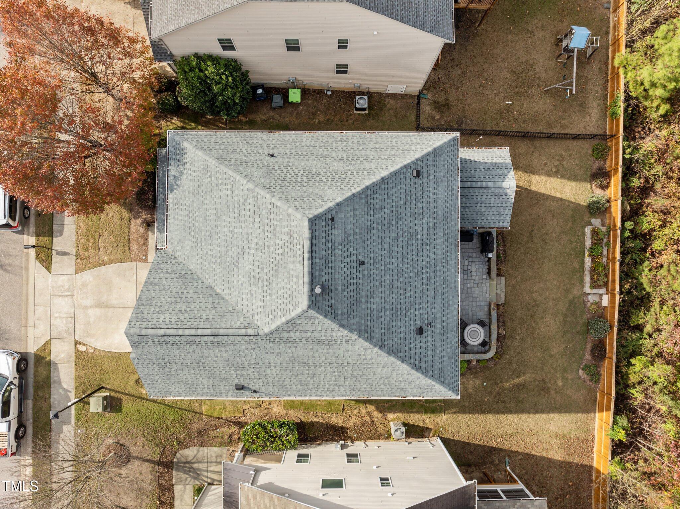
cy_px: 254
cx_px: 340
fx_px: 471
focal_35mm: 24
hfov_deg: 71.6
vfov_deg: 56.8
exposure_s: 1/640
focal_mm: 12.29
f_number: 2.8
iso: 100
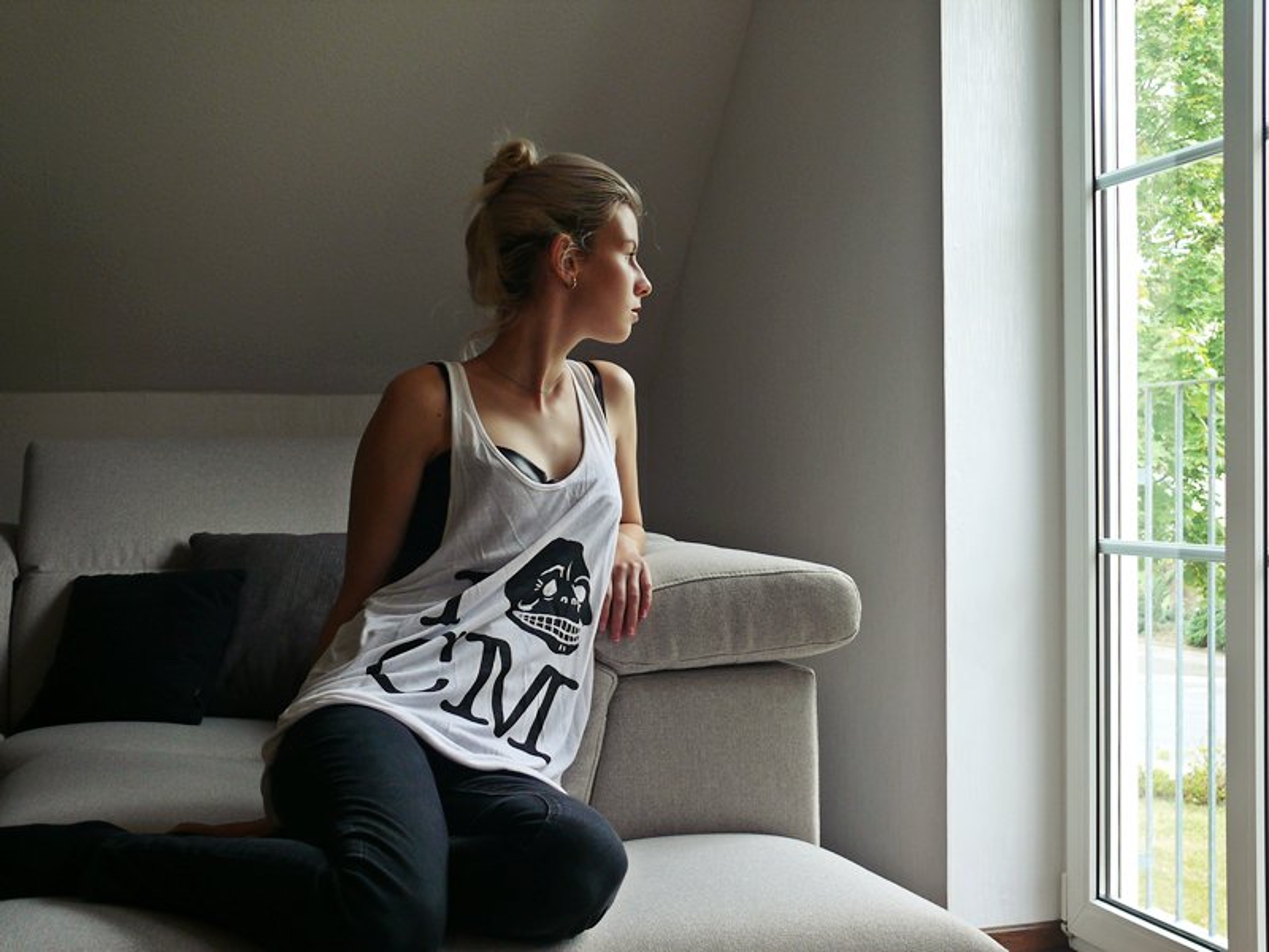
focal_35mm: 46
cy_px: 476
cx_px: 634
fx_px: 1686
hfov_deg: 41.2
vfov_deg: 31.5
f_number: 3.2
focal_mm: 9.7
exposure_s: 1/25
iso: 100
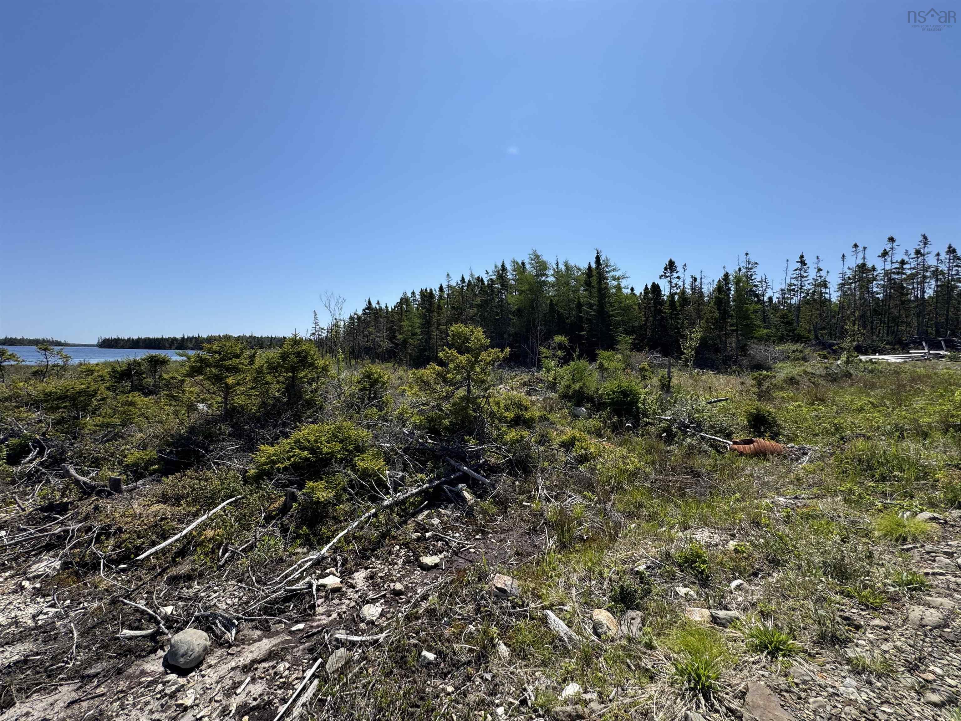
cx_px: 480
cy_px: 360
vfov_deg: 85.7
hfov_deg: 102.1
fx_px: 389
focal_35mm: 14
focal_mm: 2.22
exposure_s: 1/1748
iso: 40
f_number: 2.2
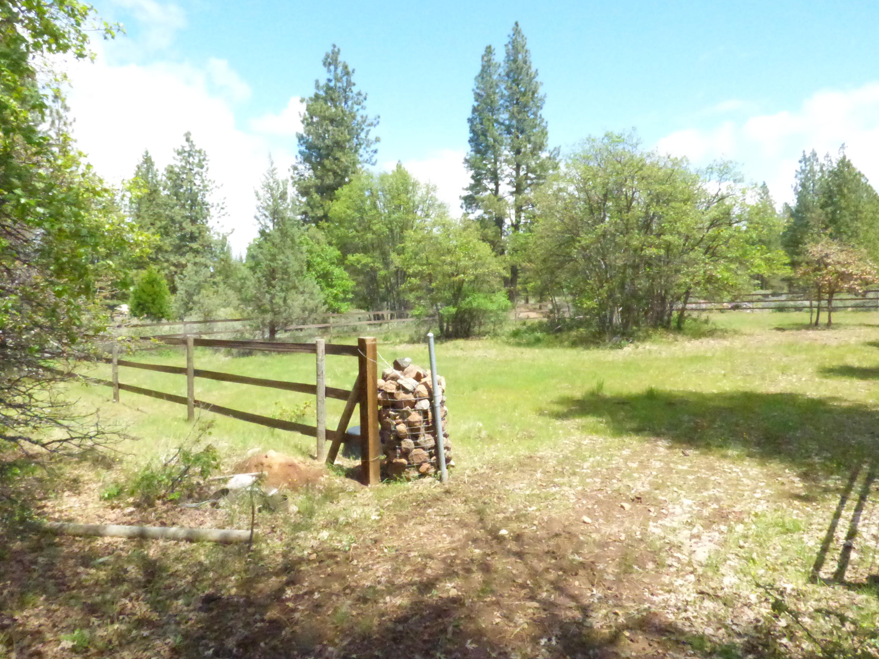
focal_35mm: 21
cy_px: 316
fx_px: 533
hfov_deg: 79.0
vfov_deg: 63.4
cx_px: 430
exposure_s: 1/2000
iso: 3200
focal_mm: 3.64
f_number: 8
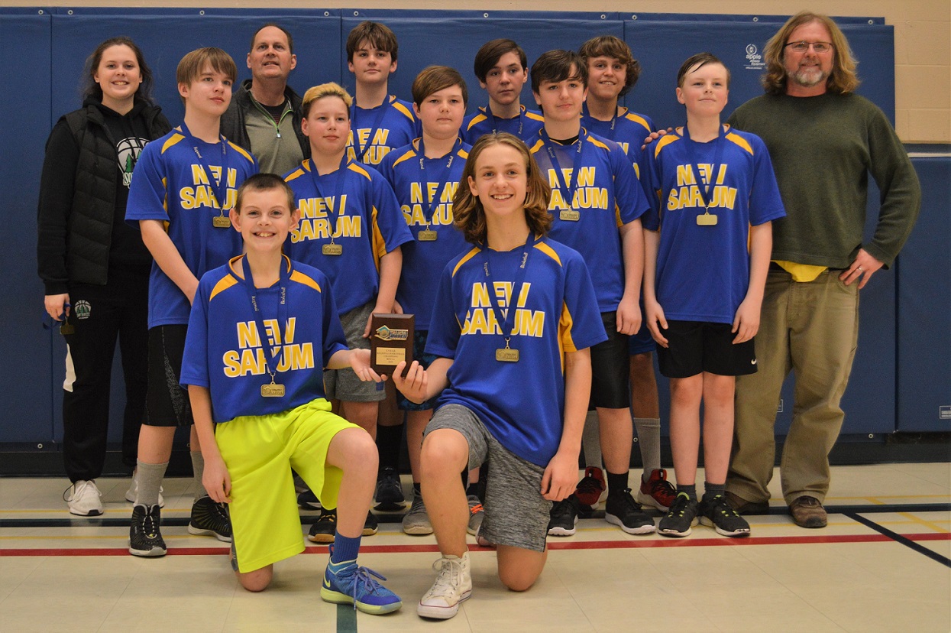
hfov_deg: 53.2
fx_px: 950
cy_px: 316
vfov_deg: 36.8
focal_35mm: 36
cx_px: 476
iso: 720
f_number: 4
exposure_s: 1/60
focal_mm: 24
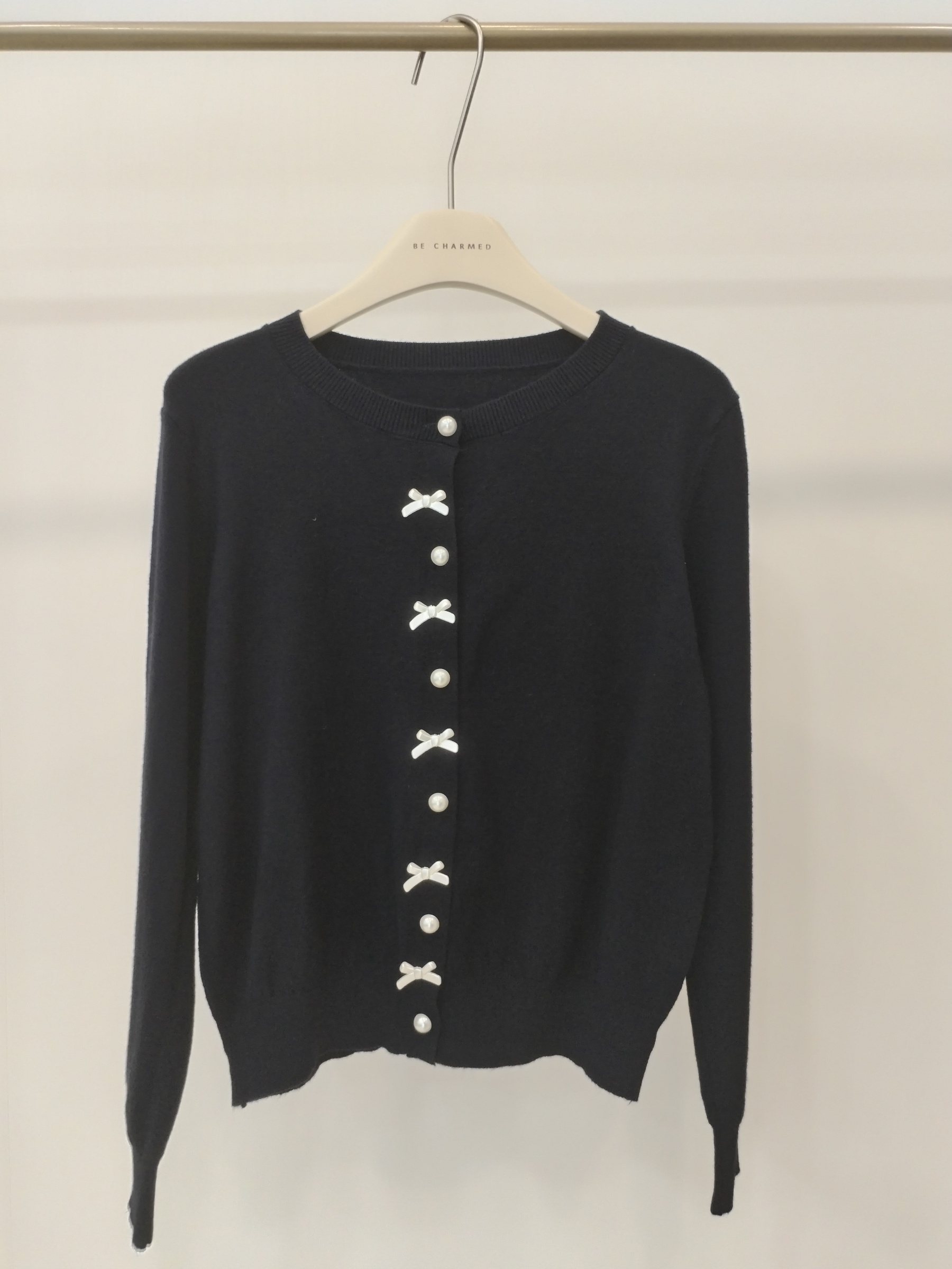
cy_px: 634
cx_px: 476
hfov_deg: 48.2
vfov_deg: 61.7
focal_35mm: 29
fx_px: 1063
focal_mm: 4.75
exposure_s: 1/40
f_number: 1.8
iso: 309
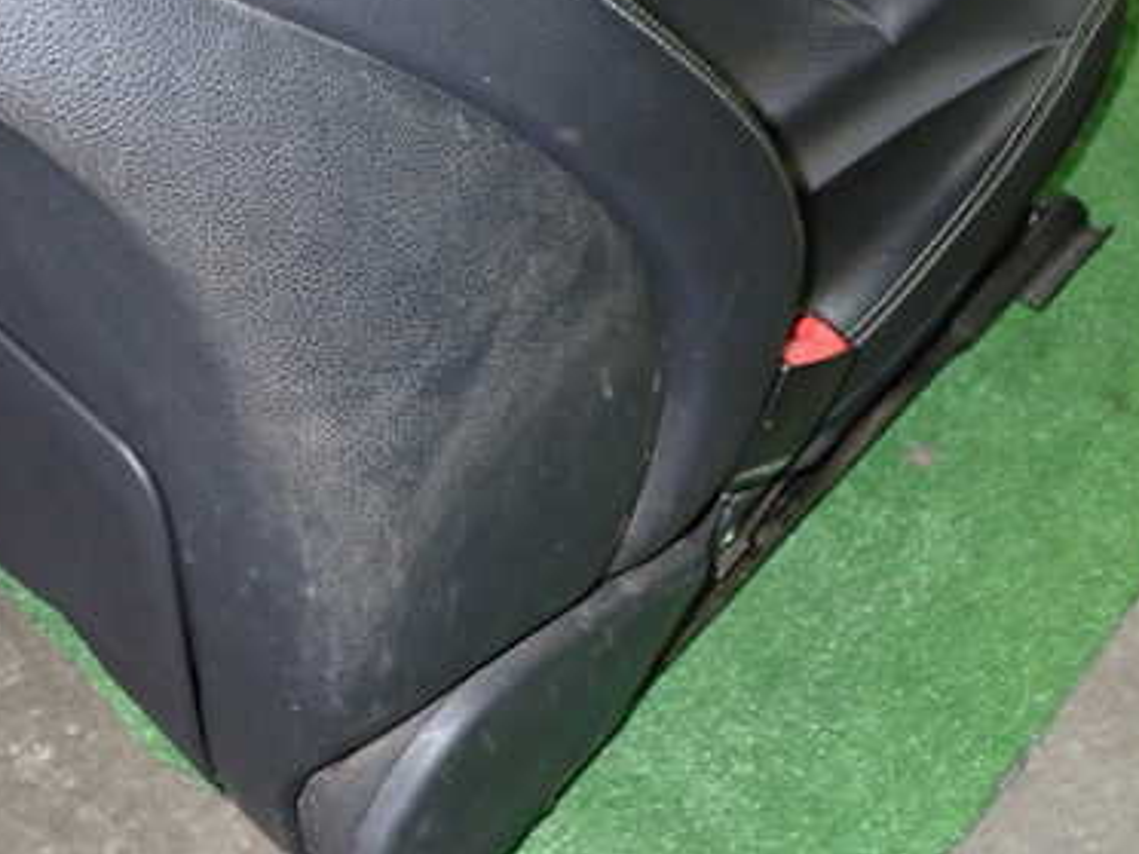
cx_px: 282
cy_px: 297
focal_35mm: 58
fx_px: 1908
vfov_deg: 25.1
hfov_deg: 32.6
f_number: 2.5
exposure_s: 1/40
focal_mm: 6.37
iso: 500
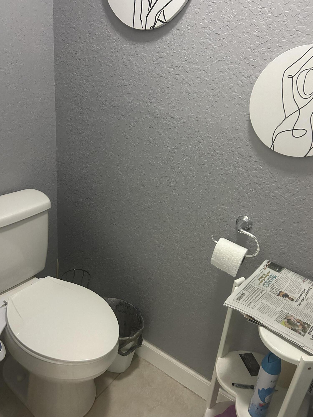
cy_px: 208
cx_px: 156
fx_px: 313
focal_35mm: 26
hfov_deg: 53.1
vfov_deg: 67.3
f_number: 1.5
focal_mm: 5.7
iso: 500
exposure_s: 1/40
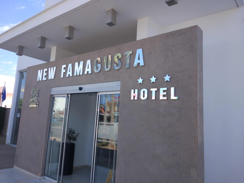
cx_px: 122
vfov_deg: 49.7
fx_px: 197
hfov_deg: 63.4
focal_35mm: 28
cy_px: 92
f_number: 2
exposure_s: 1/491
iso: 100
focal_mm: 4.26
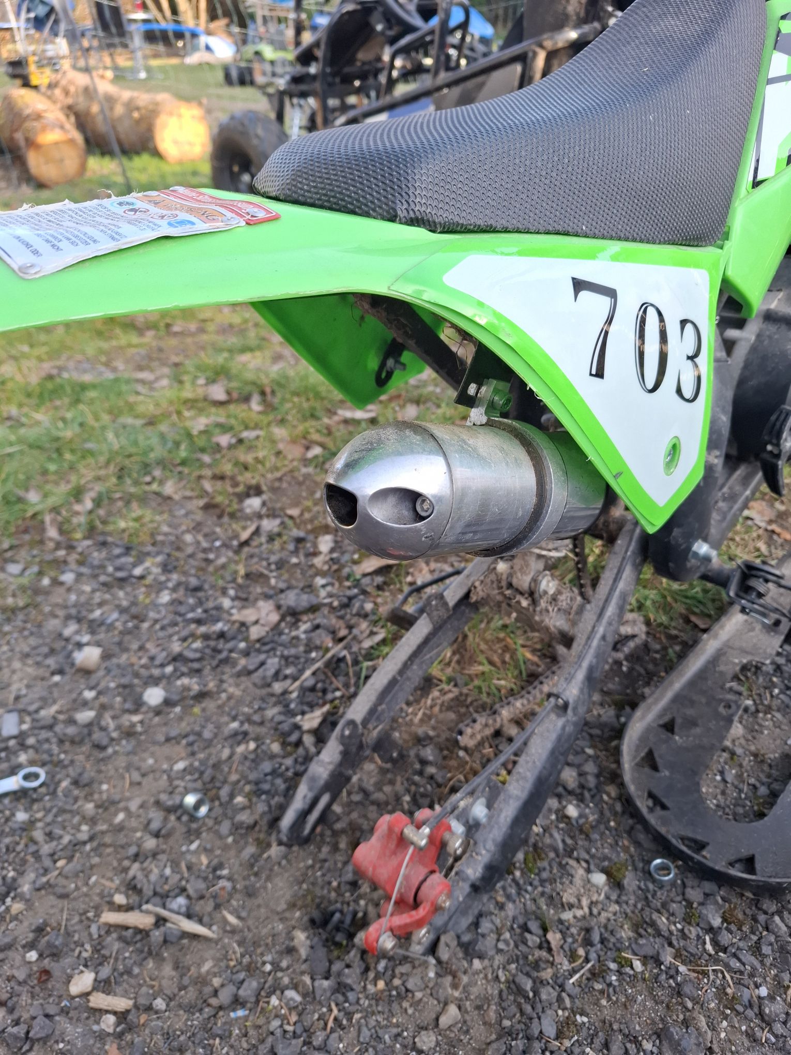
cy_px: 528
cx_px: 396
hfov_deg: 58.9
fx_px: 701
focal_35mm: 23
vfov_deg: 73.9
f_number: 1.8
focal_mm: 5.54
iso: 50
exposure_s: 1/175
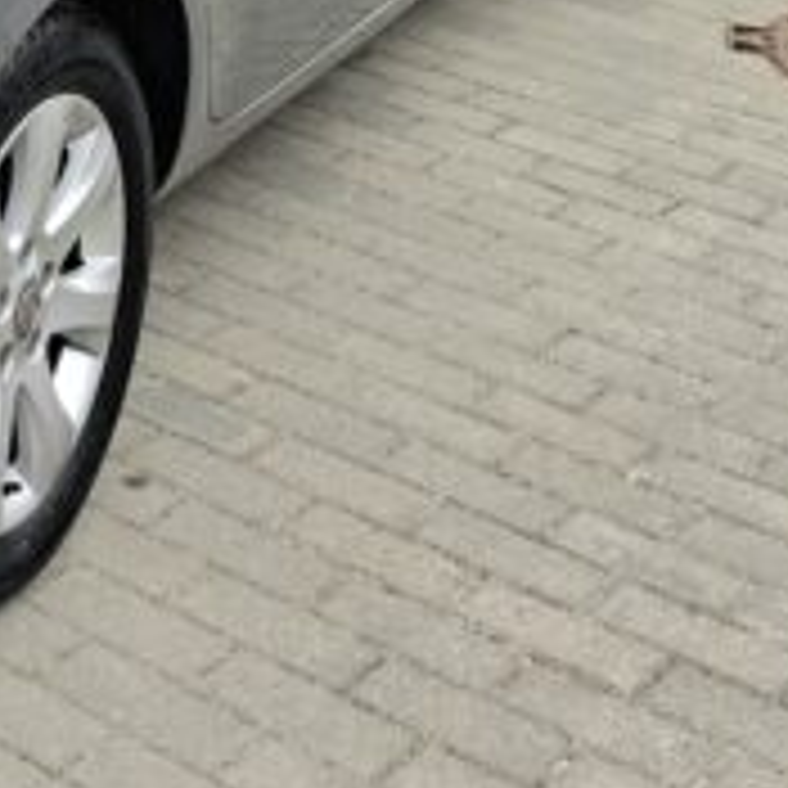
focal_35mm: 93
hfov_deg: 17.3
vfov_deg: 17.1
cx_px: -297
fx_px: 2395
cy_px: -338
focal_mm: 6.5
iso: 64
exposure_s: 1/5000
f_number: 1.4
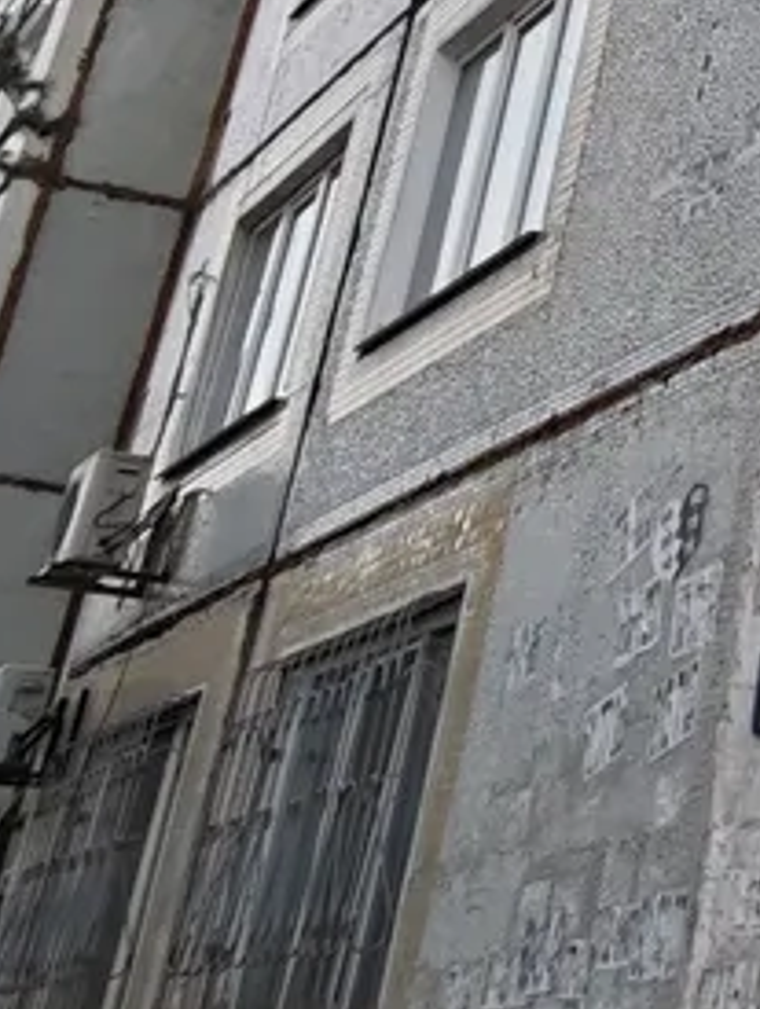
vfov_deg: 24.6
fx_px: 2132
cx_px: 1538
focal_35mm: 73
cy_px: -128
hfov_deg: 15.8
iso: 50
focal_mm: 2.16
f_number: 2.2
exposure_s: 1/376
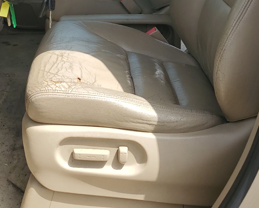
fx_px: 422
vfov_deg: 26.3
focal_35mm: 55
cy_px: 2
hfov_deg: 33.8
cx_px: 86
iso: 50
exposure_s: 1/1429
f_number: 1.5
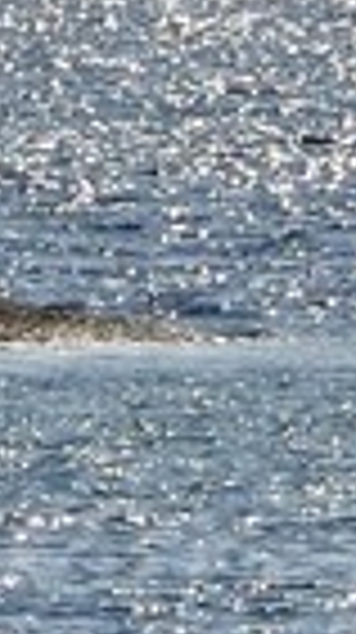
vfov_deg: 0.9
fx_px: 40094
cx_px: -3181
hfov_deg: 0.5
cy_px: 436
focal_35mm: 2382
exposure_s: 1/1000
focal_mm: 200
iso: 200
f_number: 11
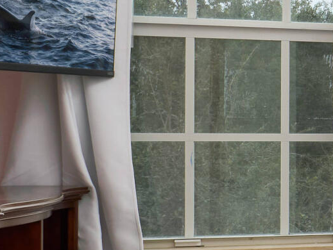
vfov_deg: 14.2
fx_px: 1001
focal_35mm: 104
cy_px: 145
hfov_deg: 14.3
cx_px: 745
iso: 100
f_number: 5.6
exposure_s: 1/250
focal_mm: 9
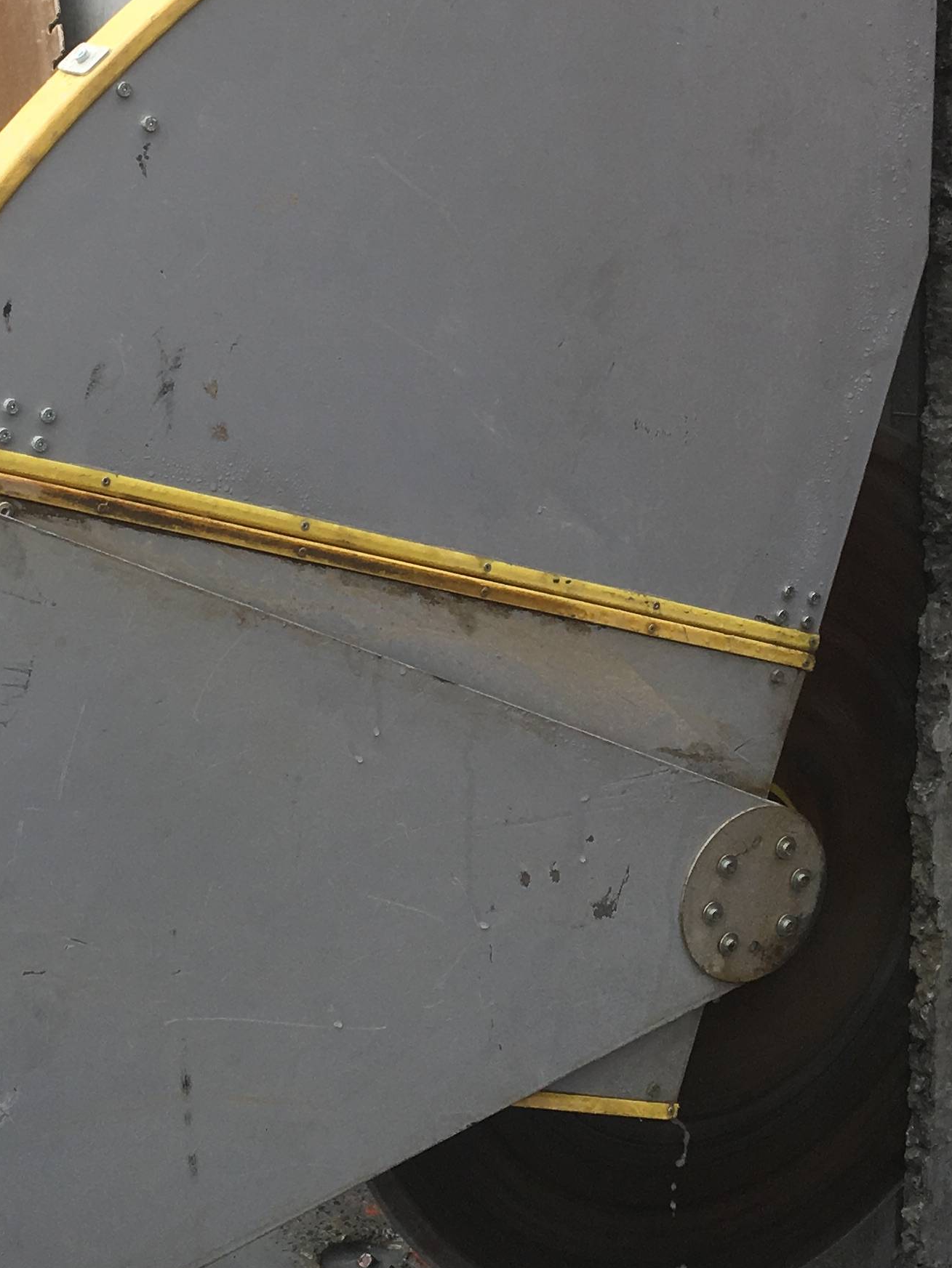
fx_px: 2457
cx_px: 188
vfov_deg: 28.8
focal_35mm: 67
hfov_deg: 21.7
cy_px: 426
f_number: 2.2
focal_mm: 4.15
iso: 25
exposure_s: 1/318
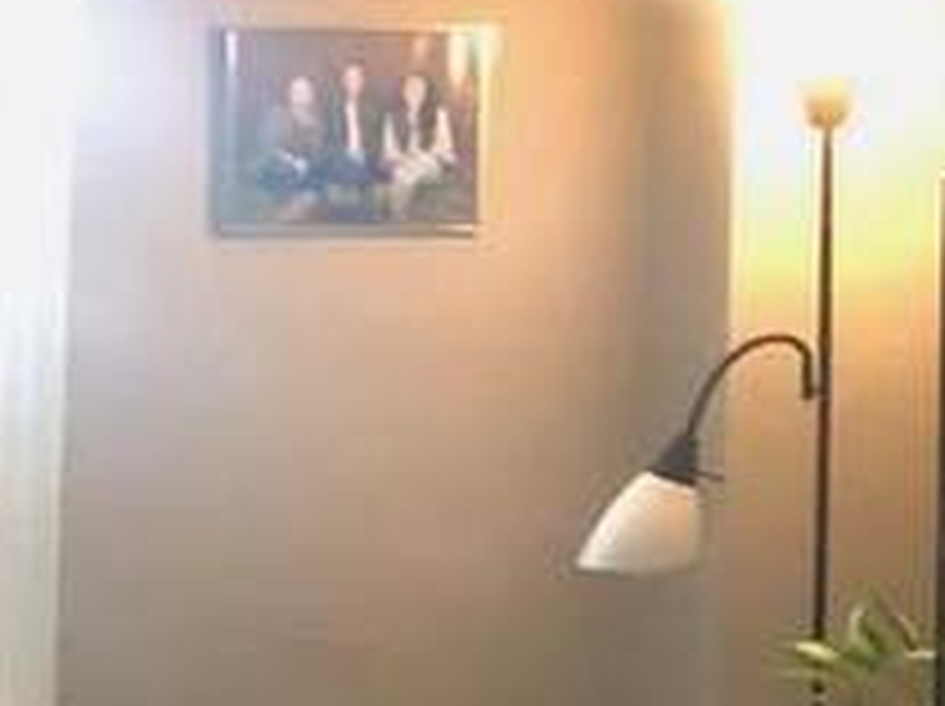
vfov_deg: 8.6
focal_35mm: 171
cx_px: -824
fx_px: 4663
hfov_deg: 10.8
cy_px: 796
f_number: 1.8
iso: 80
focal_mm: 3.99
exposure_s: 1/8
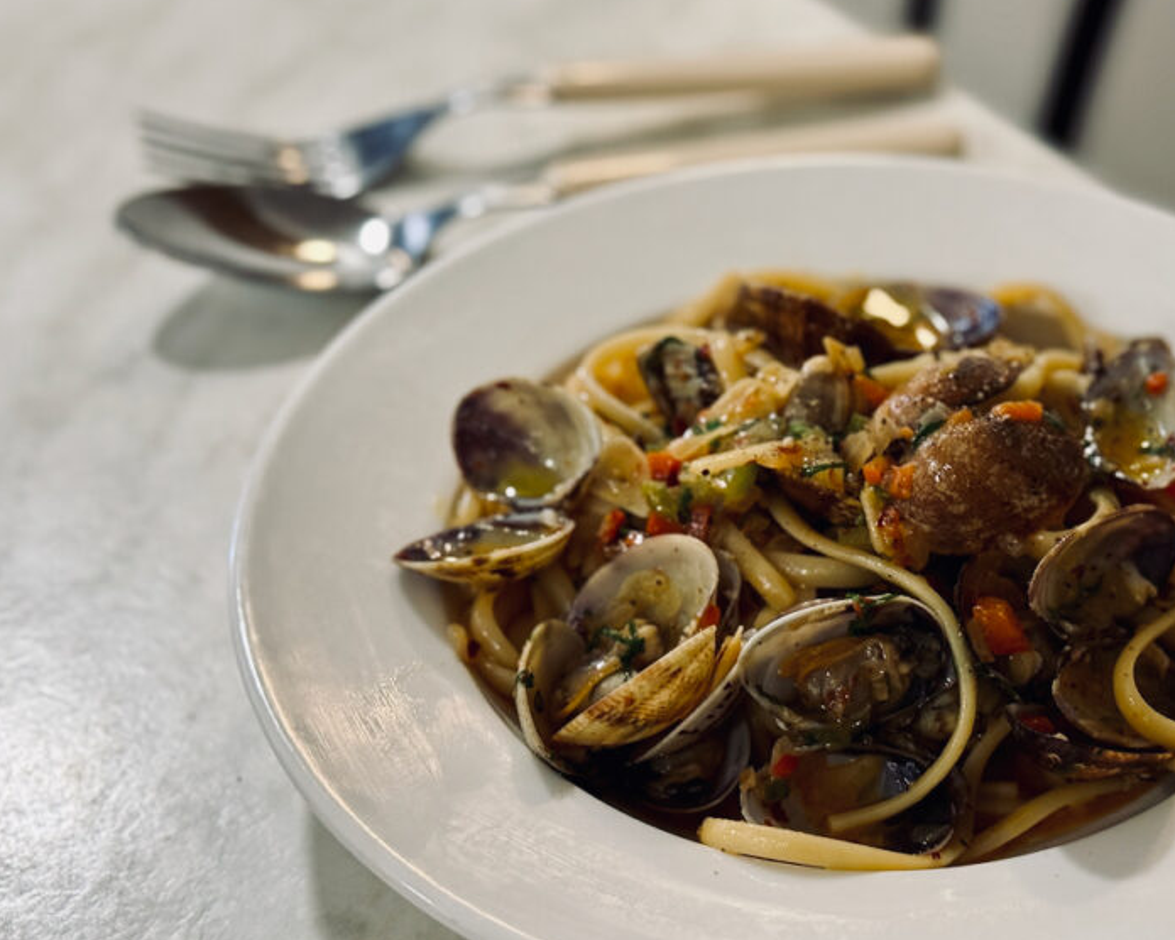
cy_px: 421
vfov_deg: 22.2
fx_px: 2400
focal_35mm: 69
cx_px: 845
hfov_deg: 27.2
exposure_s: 1/50
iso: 160
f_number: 1.78
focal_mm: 6.76
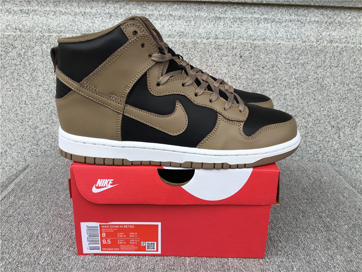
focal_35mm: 31
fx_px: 324
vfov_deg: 45.4
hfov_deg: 58.4
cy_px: 136
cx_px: 181
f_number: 2.4
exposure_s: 1/294
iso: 25
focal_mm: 3.3
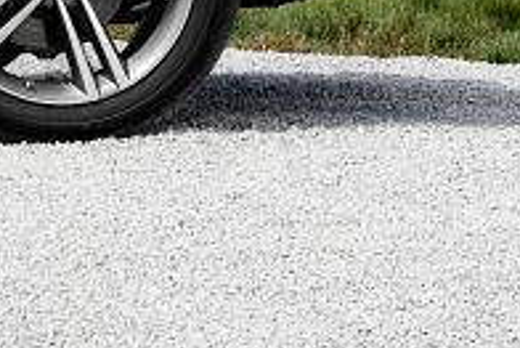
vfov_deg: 1.8
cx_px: -764
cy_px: -668
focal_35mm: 743
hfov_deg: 2.7
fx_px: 10740
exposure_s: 1/320
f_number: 11
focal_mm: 112
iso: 100
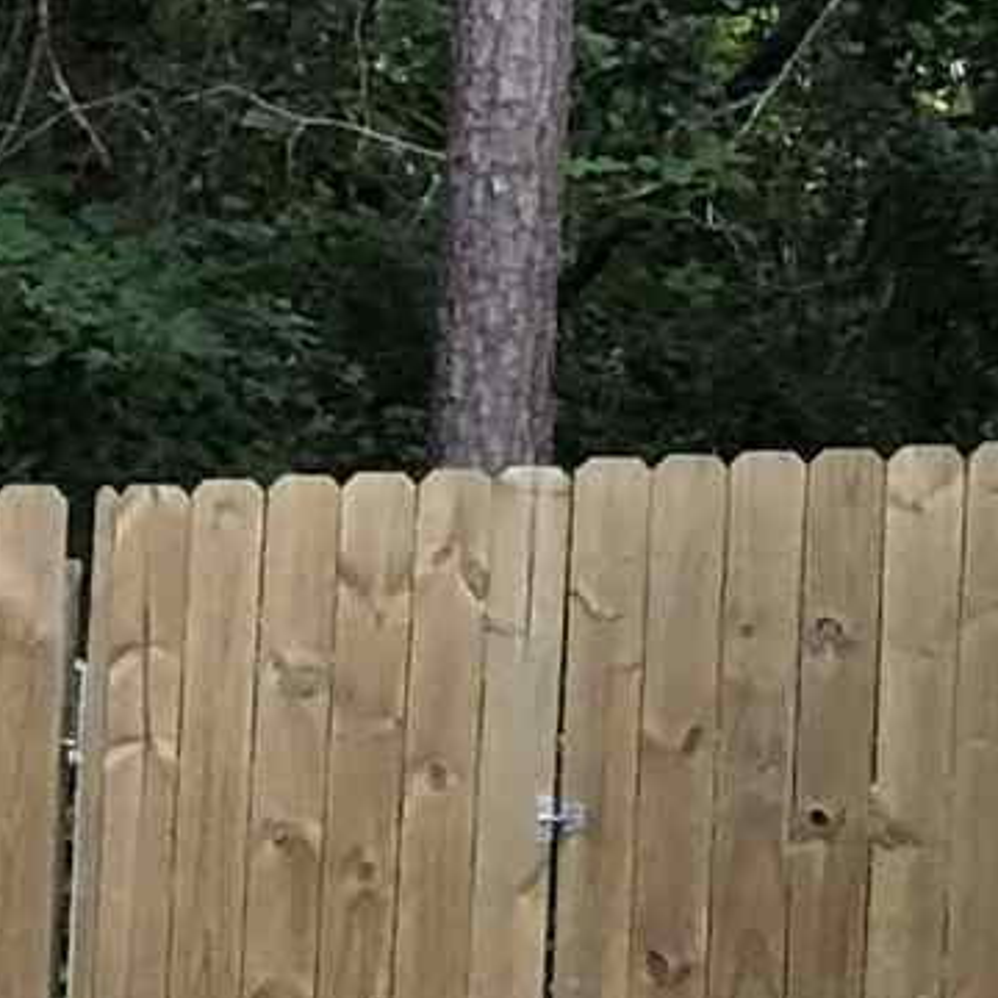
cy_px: 1638
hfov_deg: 8.1
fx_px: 6882
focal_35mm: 211
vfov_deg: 8.1
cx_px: -596
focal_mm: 3.99
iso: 32
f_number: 1.8
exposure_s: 1/30
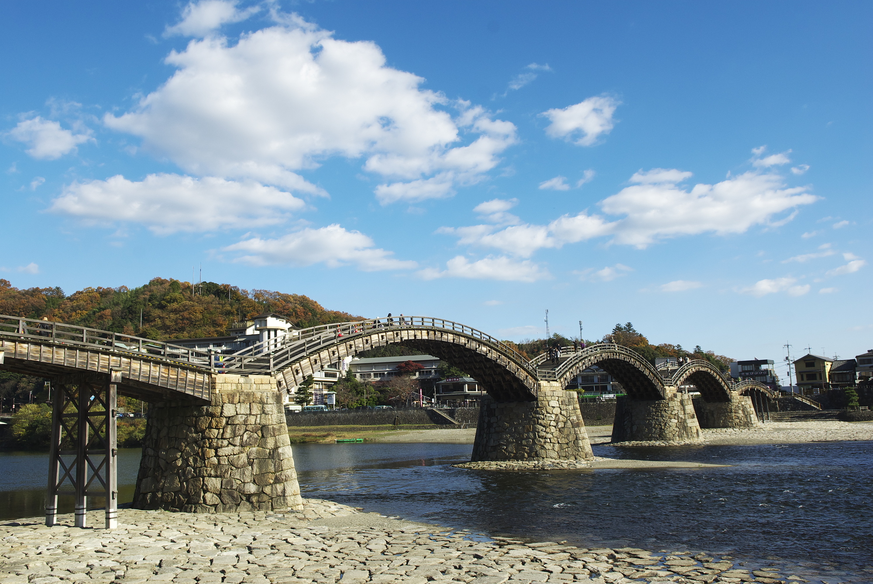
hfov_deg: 57.2
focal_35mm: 33
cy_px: 292
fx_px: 801
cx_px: 436
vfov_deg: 40.1
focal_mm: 22
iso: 200
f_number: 8
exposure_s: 1/500
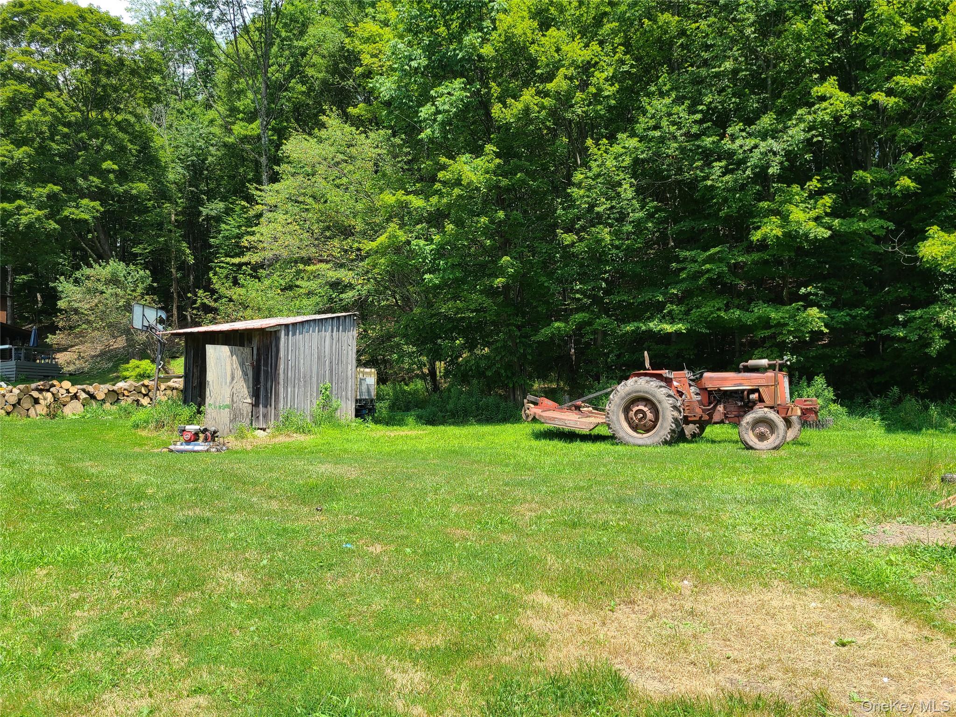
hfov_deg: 67.3
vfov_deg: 53.1
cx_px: 478
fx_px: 718
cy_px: 358
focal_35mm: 26
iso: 40
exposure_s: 1/1084
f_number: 1.8
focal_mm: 5.4
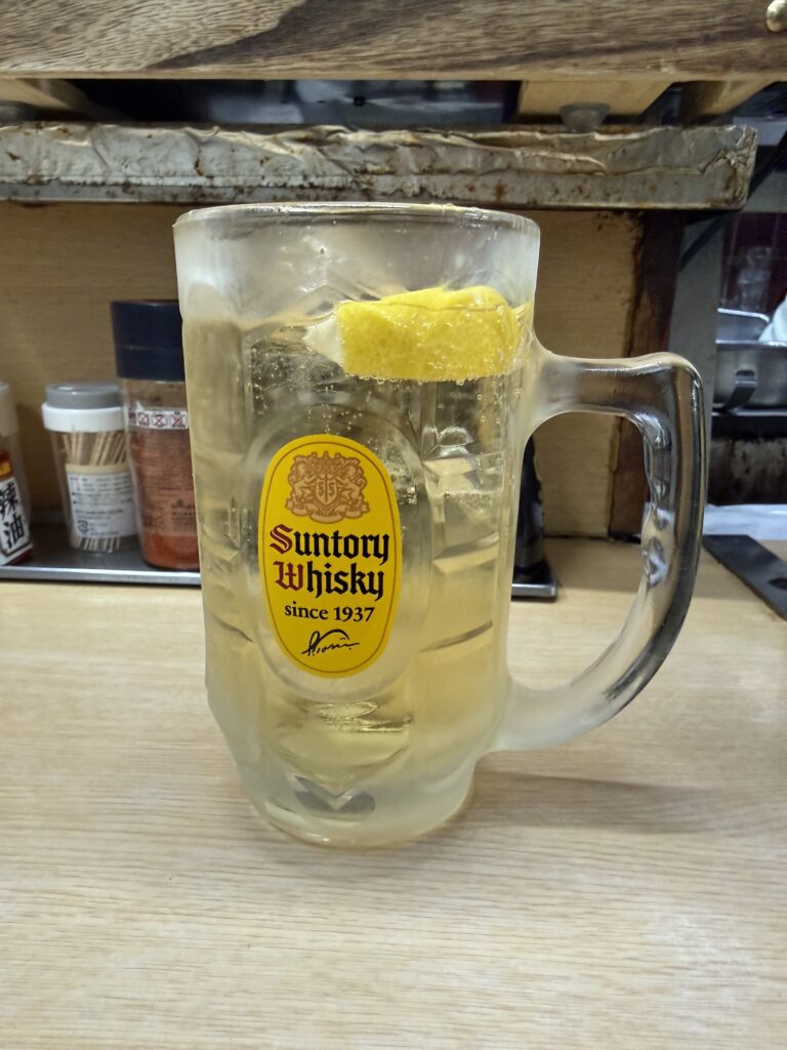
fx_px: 728
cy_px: 525
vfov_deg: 71.6
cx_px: 394
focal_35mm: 24
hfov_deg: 56.8
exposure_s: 1/100
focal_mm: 2.22
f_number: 2.2
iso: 250
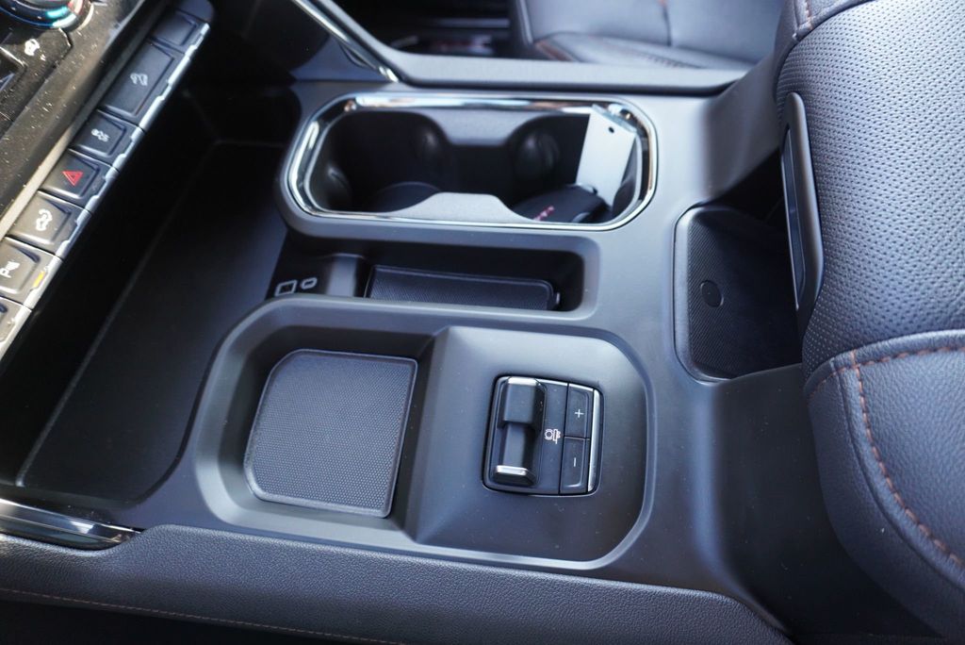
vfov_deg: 53.2
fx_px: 644
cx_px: 482
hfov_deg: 73.7
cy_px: 322
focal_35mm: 24
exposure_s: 1/60
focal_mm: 16
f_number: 4
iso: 1000
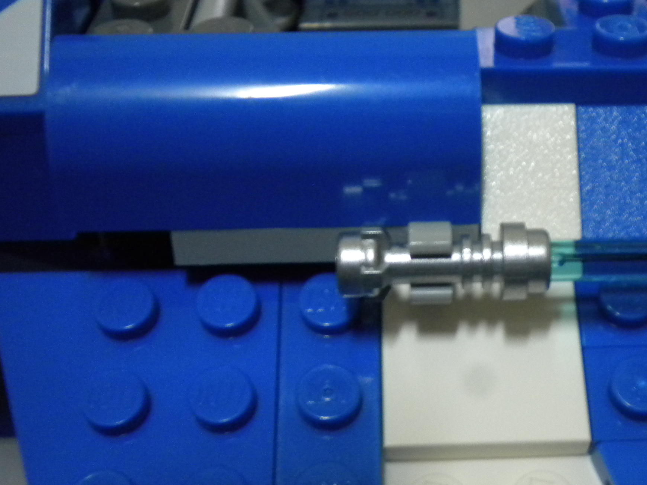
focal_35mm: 61
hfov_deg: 31.3
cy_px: 281
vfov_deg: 24.0
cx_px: 464
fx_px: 1140
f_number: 3.5
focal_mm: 7.4
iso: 400
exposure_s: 1/9.9
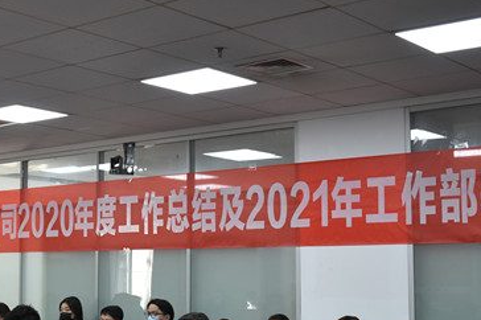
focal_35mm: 66
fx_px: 881
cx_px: 90
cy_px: 199
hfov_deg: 29.8
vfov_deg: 20.5
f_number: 5
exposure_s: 1/100
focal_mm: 20
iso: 800
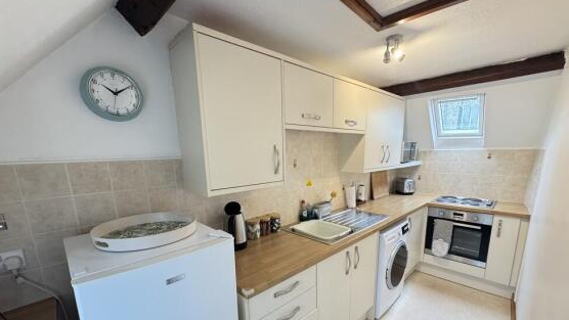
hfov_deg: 99.3
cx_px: 294
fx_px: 241
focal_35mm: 16
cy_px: 201
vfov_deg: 66.1
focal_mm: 2.22
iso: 320
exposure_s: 1/100
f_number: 2.2
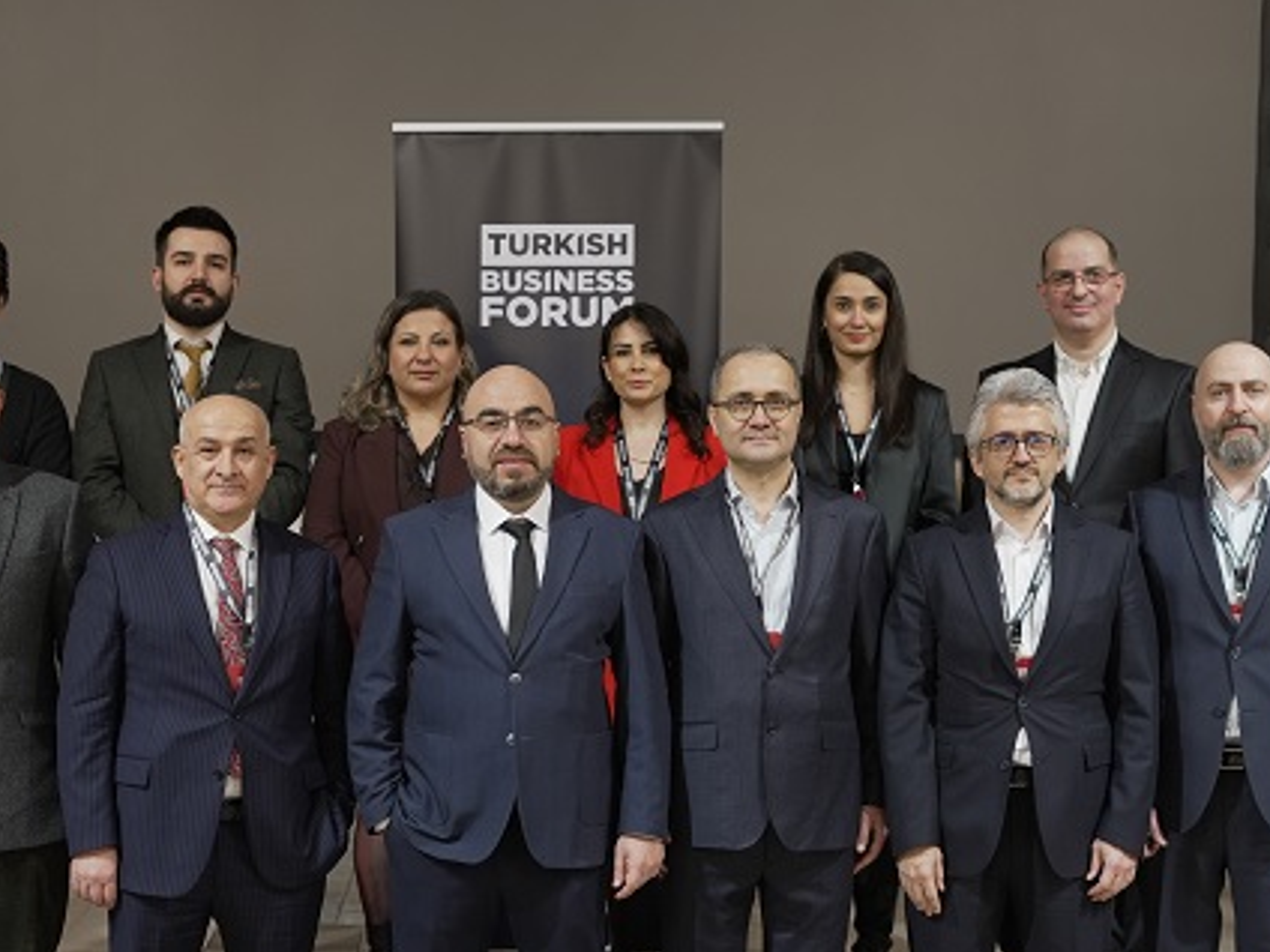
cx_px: 584
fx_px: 2495
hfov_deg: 28.5
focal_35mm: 68
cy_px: 581
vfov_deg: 21.6
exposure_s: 1/40
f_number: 2.8
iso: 800
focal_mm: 50
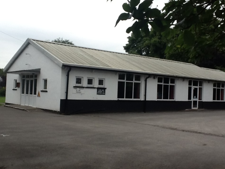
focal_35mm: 44
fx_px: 286
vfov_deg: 32.9
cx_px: 112
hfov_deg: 43.0
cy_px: 84
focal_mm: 2.03
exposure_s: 1/743
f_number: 2.4
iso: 40
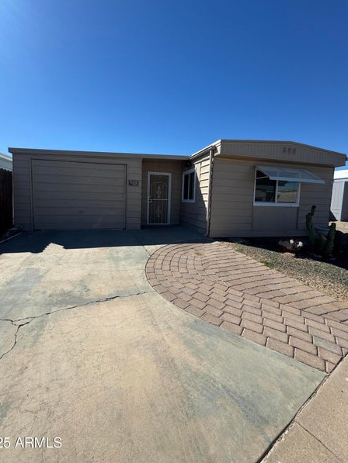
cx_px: 165
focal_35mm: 15
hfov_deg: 81.7
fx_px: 201
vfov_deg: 98.0
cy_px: 217
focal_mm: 2.22
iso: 50
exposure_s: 1/2342
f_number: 2.2
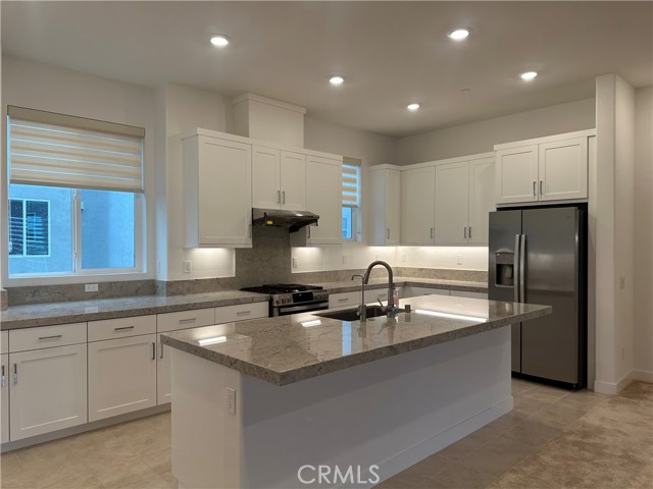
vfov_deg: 56.8
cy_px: 244
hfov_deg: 71.6
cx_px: 326
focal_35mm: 24
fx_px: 453
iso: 100
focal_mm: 6.86
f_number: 1.78
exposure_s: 1/120
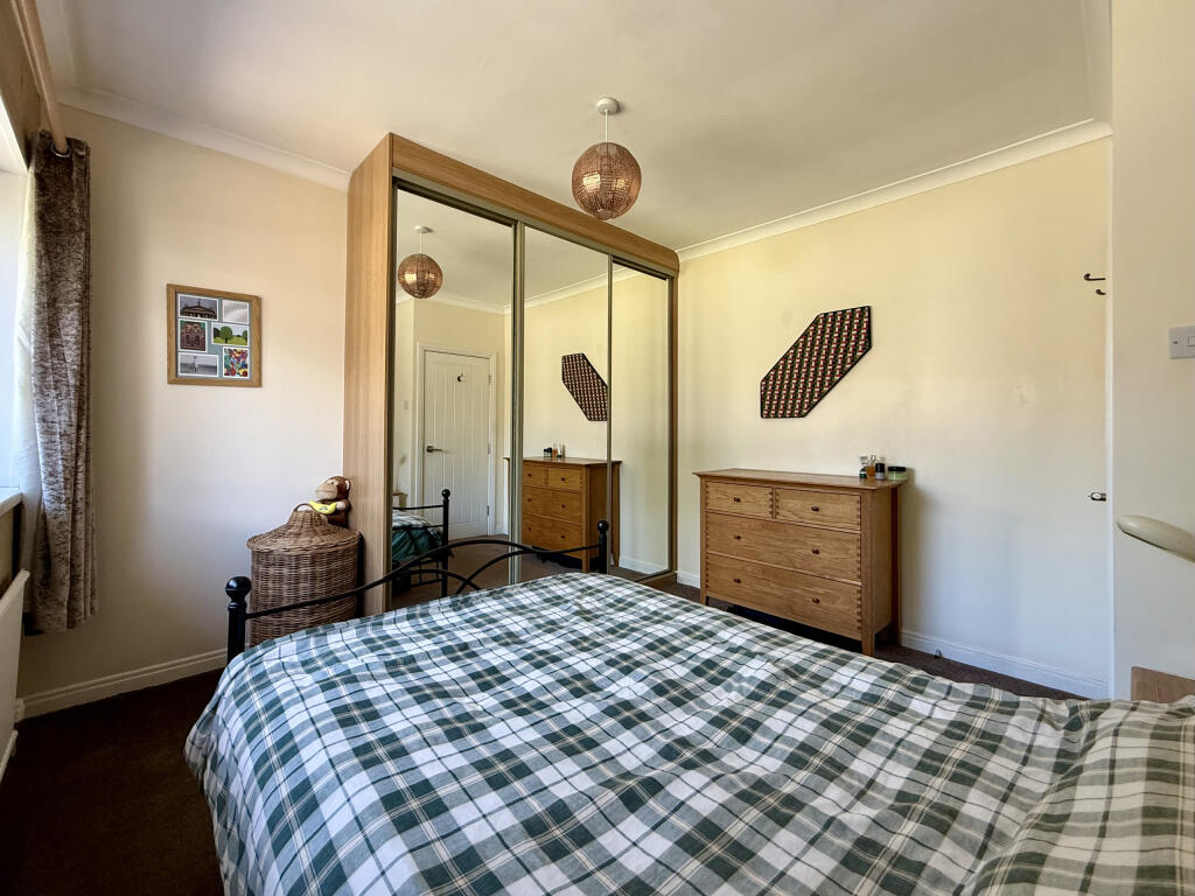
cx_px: 598
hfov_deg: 102.1
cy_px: 448
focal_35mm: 14
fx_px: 483
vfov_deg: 85.7
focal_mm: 2.22
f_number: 2.2
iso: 160
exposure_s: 1/99
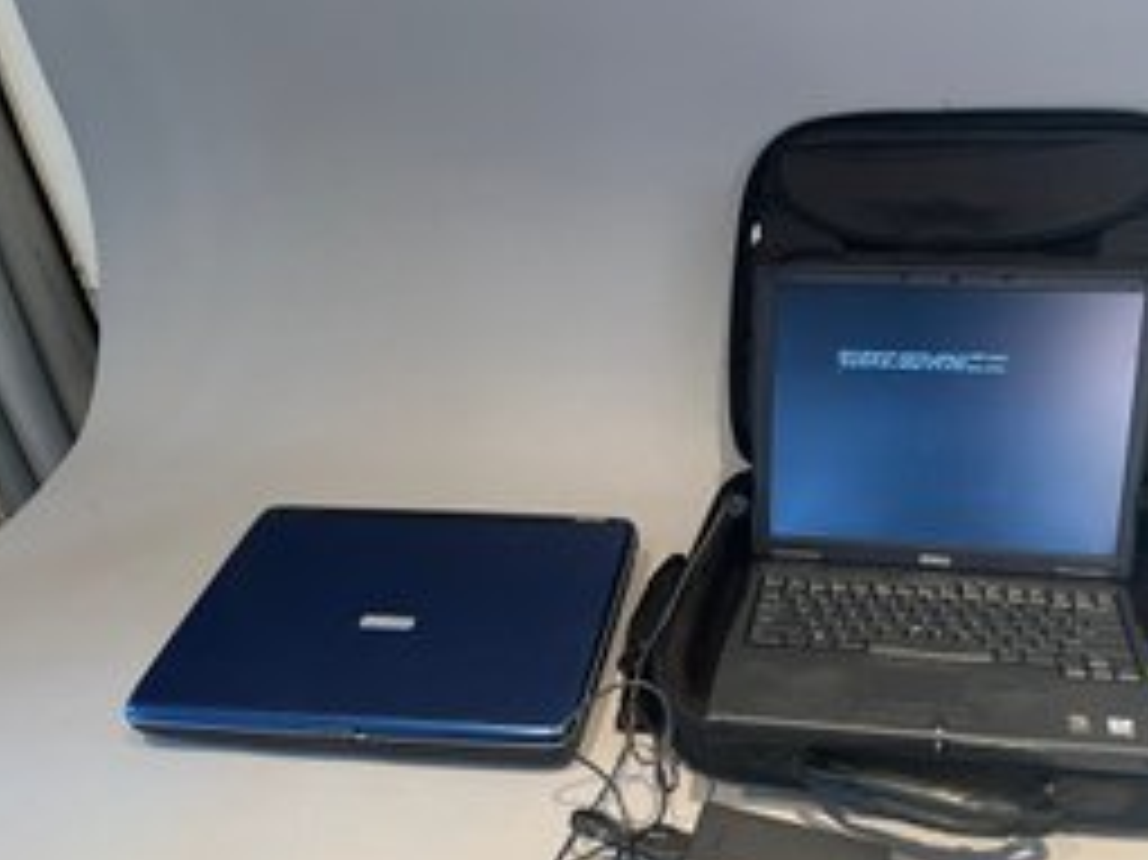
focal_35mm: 35
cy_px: 484
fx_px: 1160
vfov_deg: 40.6
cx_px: 736
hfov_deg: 51.9
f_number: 1.5
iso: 200
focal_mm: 5.7
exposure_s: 1/60
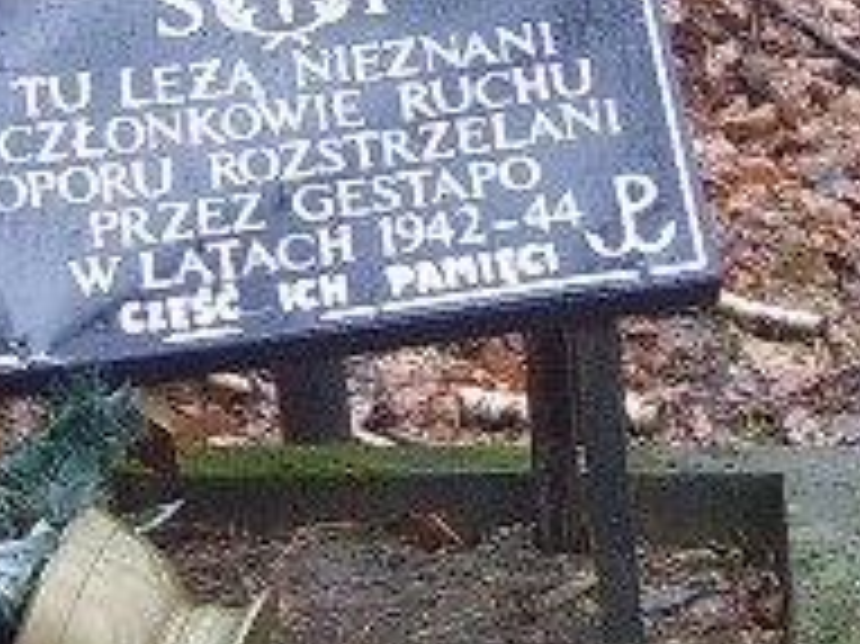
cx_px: 288
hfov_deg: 9.7
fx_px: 5065
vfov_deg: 7.2
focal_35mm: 204
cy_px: -45
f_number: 2.8
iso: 85
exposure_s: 1/30
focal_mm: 7.8
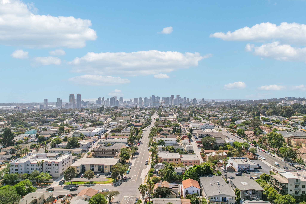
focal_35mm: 22
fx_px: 187
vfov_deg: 57.2
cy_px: 102
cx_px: 153
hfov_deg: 78.6
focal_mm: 8.38
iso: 100
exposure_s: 1/4000
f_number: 2.8
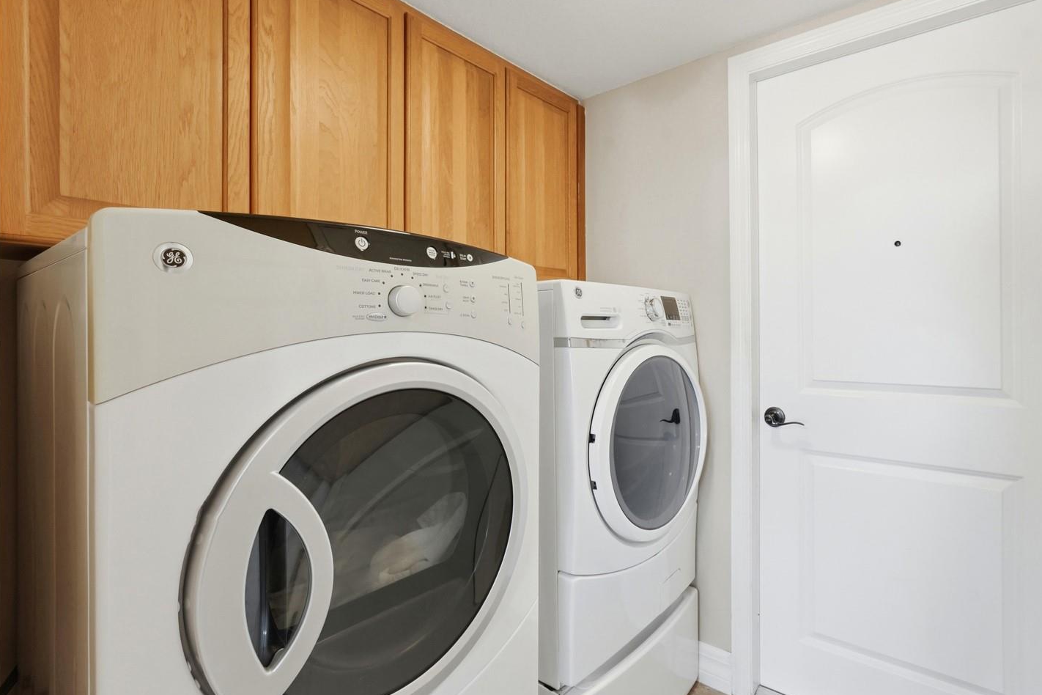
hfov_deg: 89.6
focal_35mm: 18
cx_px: 583
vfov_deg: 67.3
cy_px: 327
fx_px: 521
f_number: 8
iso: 2500
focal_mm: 16
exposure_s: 1/640
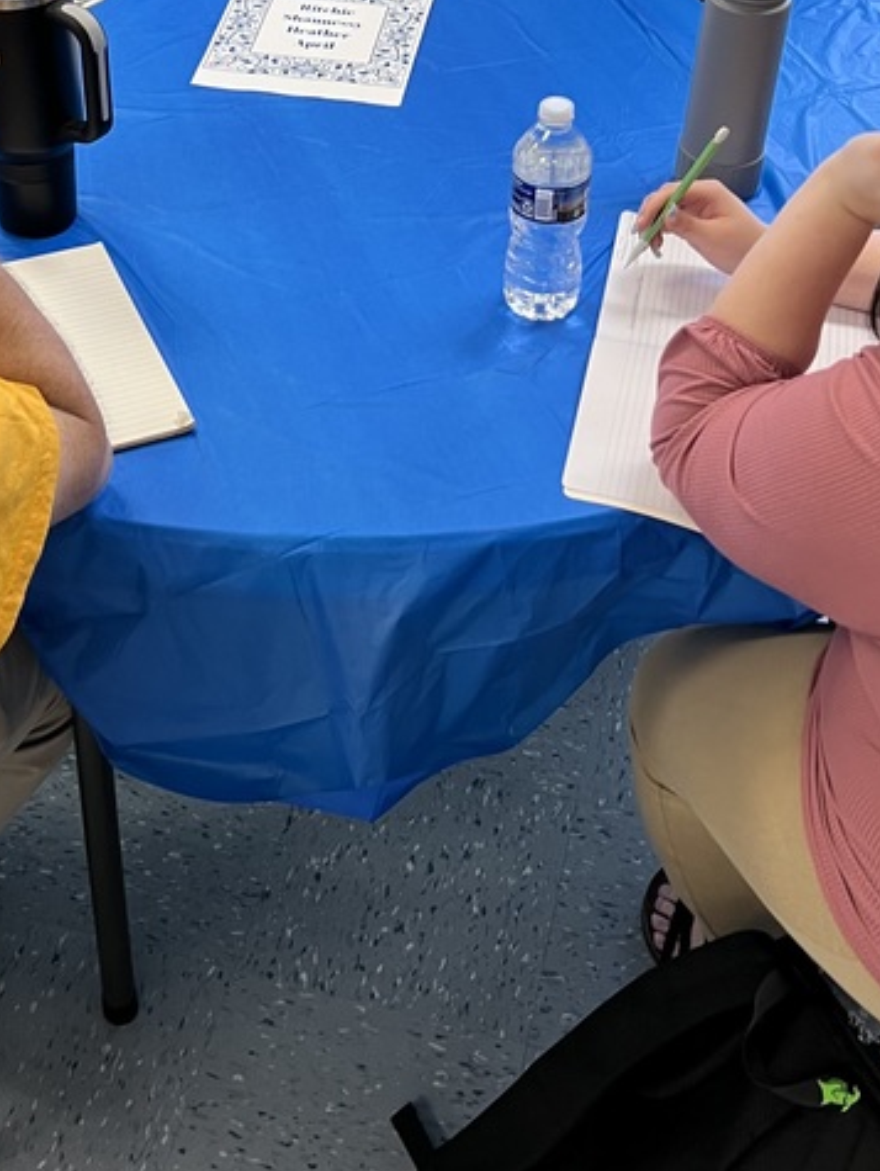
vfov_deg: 33.8
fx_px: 1896
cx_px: 360
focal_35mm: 56
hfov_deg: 26.1
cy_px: 323
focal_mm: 5.7
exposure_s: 1/60
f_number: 1.5
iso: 100
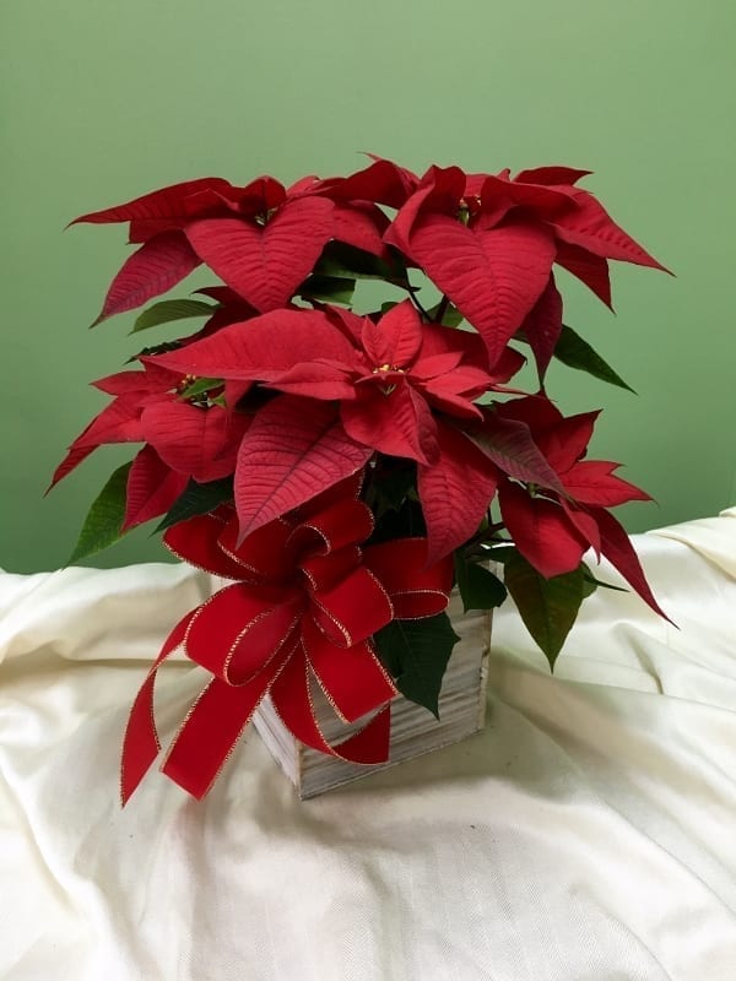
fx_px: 822
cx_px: 368
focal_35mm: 29
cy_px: 490
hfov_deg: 48.2
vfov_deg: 61.7
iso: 100
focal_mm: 4.15
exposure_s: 1/30
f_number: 2.2
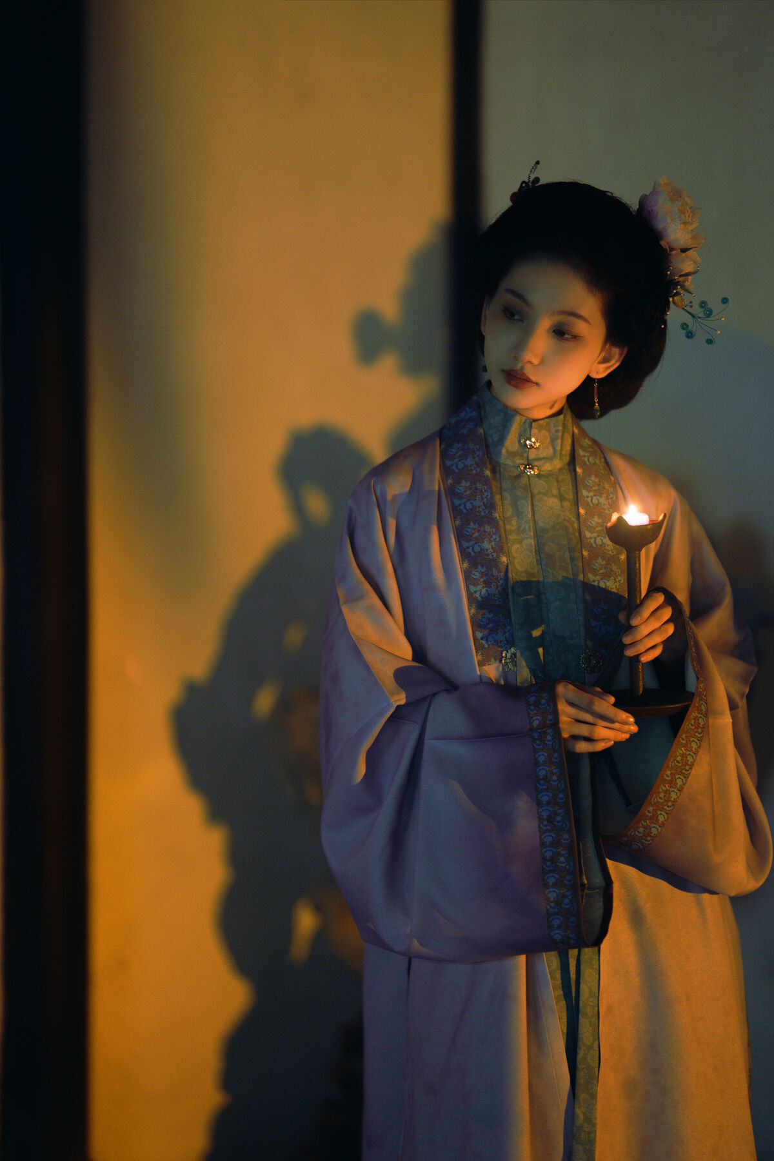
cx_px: 387
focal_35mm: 85
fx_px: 2741
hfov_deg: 16.1
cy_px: 580
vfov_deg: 23.9
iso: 1000
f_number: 1.4
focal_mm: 85
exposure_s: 1/100
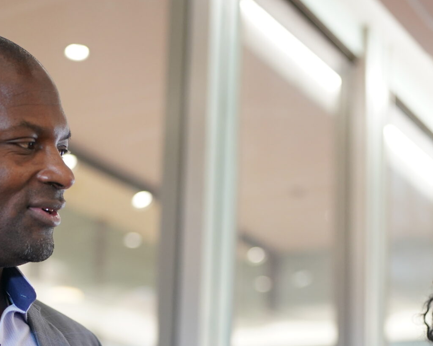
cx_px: 233
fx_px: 1050
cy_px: 352
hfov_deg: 23.3
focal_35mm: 82
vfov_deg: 18.2
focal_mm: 35
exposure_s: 1/250
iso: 1250
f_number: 1.4
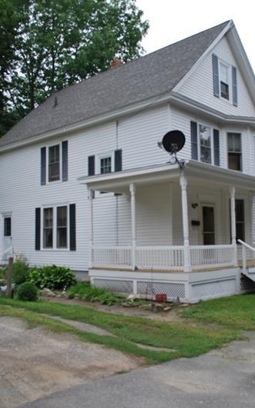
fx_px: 422
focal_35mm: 38
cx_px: 136
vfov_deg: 51.5
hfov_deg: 33.6
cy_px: 221
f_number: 6.3
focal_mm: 22
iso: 100
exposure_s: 1/160
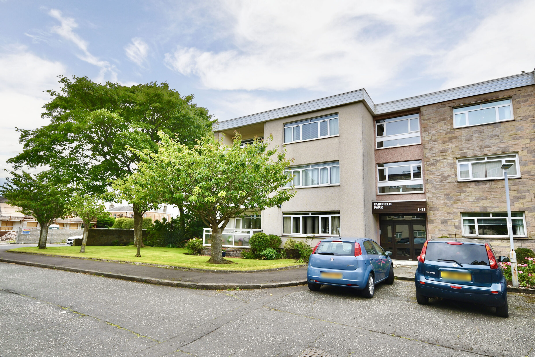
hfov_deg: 84.0
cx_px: 264
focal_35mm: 20
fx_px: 297
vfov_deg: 61.9
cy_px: 183
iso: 100
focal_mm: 13
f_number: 8
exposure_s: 1/60
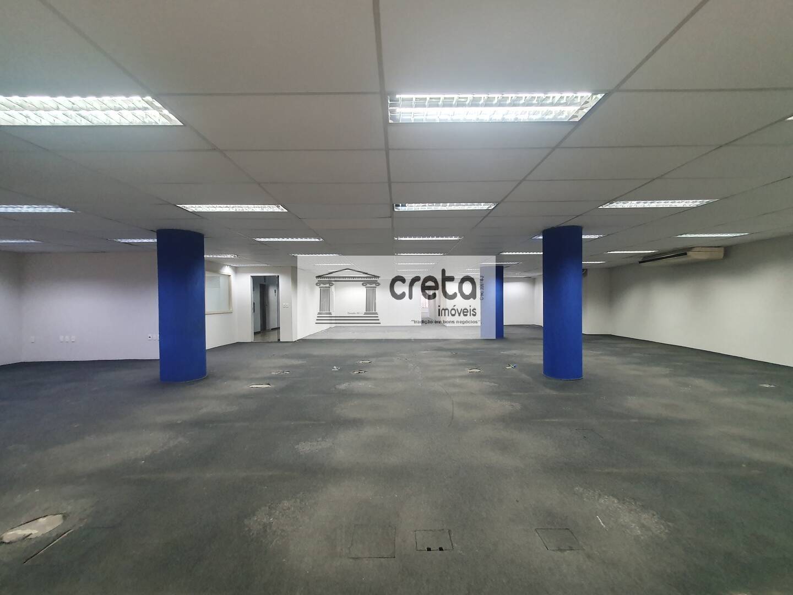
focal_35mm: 13
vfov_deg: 89.9
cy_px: 298
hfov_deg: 106.2
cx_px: 396
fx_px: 298
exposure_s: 1/60
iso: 320
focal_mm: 1.8
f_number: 2.2
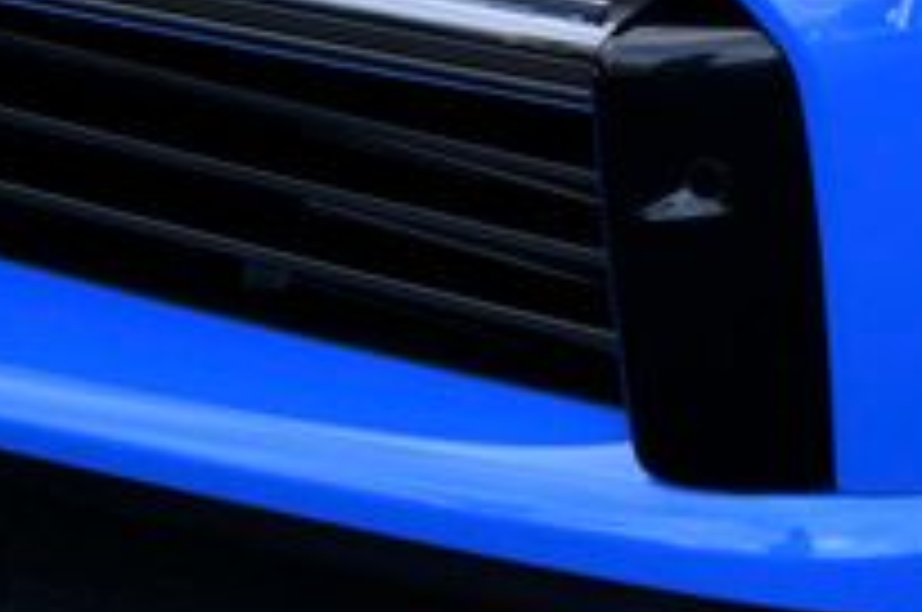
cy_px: -290
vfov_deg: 6.2
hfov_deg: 9.3
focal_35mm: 219
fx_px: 5600
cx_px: 1201
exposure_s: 1/250
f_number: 6.3
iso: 400
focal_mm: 70
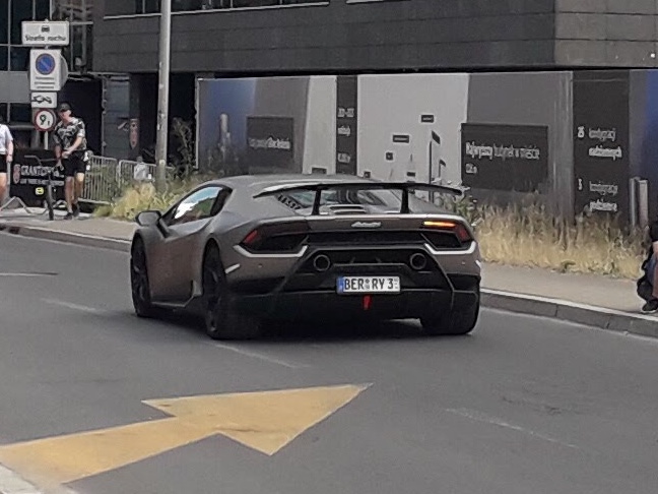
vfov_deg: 51.4
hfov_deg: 65.3
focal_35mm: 27
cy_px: 247
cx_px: 329
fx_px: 513
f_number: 1.9
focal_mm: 3.6
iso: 40
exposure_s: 1/762
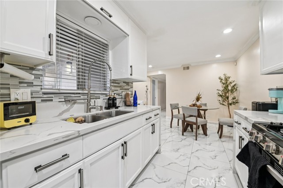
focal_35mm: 14
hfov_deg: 104.3
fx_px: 110
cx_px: 142
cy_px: 94
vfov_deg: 81.1
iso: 250
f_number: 8
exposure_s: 1/8
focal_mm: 14
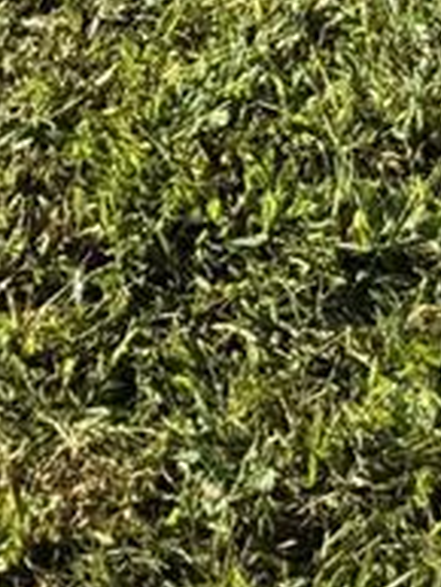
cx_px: 423
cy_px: -1740
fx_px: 3241
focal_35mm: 191
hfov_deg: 7.8
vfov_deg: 7.4
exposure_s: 1/3021
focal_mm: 6.76
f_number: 1.78
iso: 80
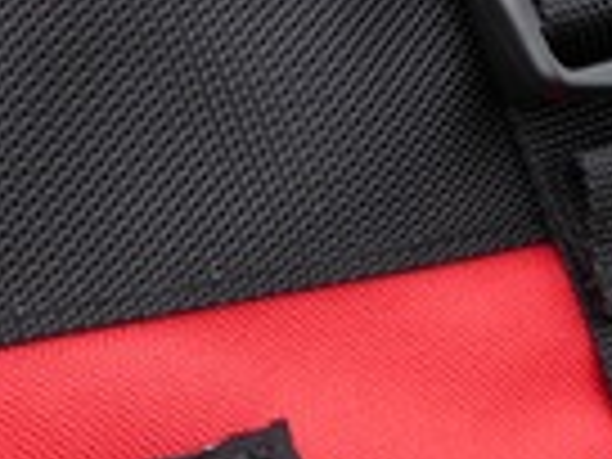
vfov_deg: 7.6
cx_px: 396
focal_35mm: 195
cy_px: 518
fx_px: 3448
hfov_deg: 10.1
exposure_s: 1/125
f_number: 3.8
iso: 80
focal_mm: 7.2
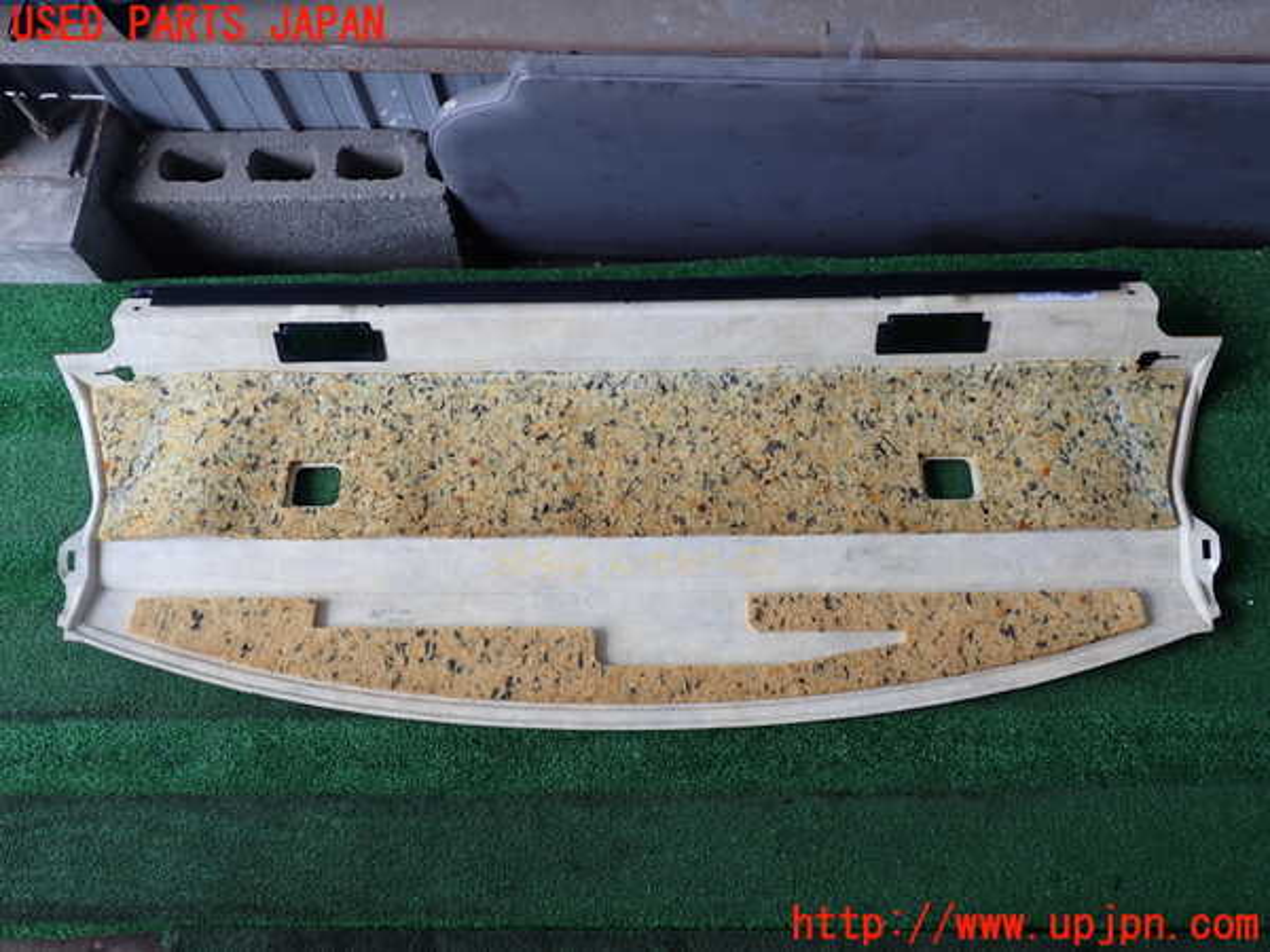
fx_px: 1101
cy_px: 476
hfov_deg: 60.0
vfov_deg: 46.8
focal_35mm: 30
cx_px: 635
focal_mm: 5.4
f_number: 3.2
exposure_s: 1/80
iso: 100
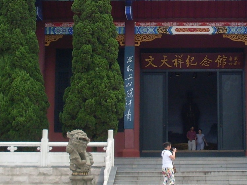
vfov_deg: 14.1
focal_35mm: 104
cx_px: 200
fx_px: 742
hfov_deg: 18.7
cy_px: 22
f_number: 8.4
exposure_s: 1/125
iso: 80
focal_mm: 6.3
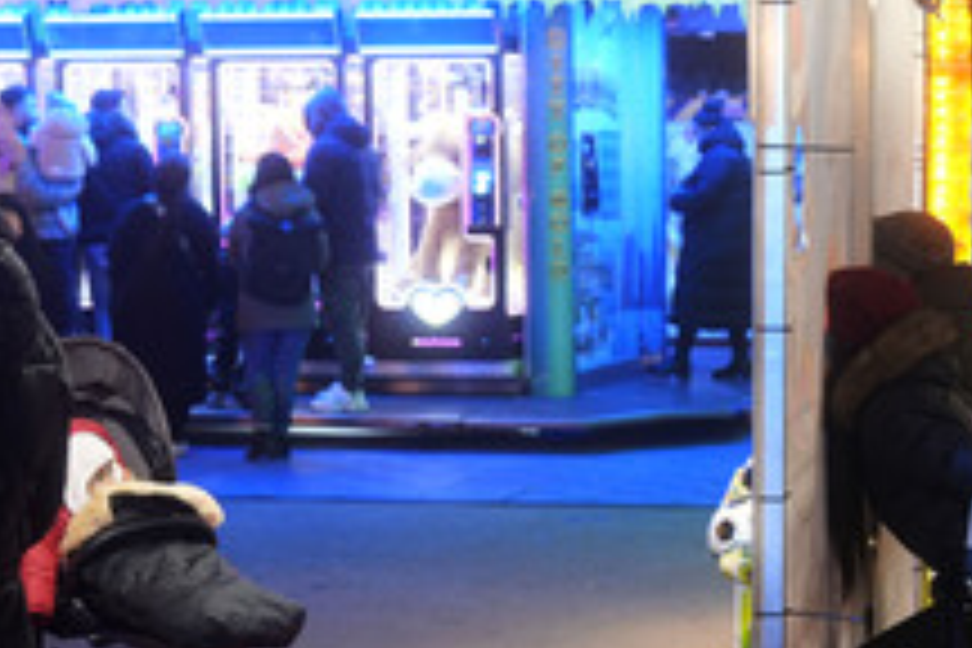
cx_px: 821
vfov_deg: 14.5
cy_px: 441
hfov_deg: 21.3
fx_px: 2538
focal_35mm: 94
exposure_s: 1/60
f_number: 2.8
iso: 640
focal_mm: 30
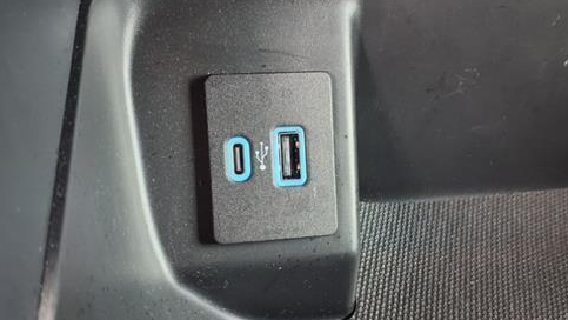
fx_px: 588
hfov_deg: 51.6
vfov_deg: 30.5
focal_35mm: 39
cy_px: 167
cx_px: 302
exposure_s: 1/20
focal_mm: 3.58
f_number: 1.9
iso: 400
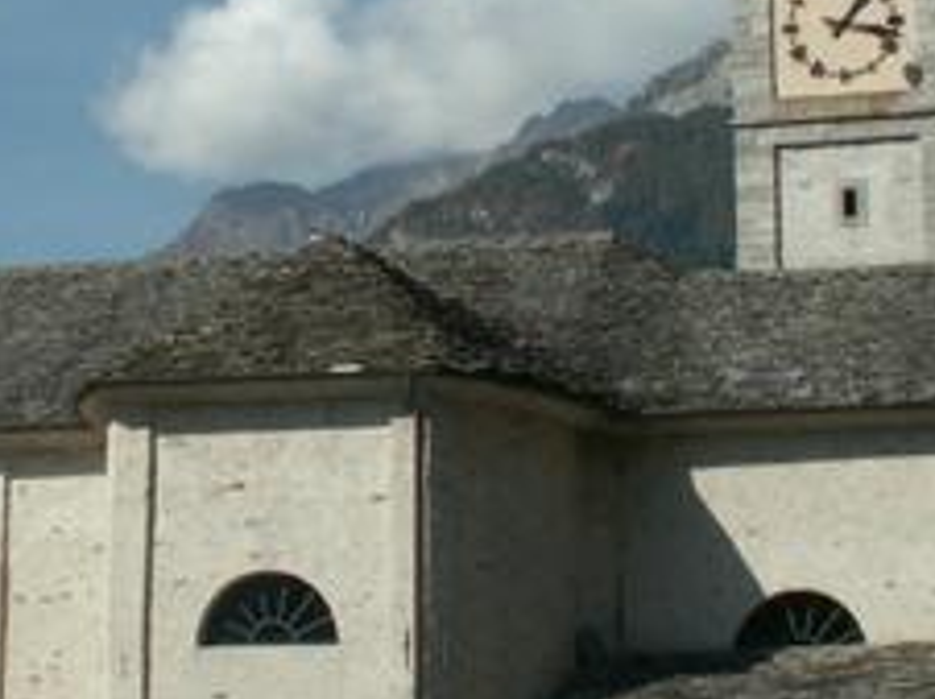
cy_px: 211
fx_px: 2752
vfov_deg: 14.4
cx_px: 343
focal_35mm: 102
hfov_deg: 19.2
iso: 50
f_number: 7.1
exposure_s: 1/250
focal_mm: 6.01
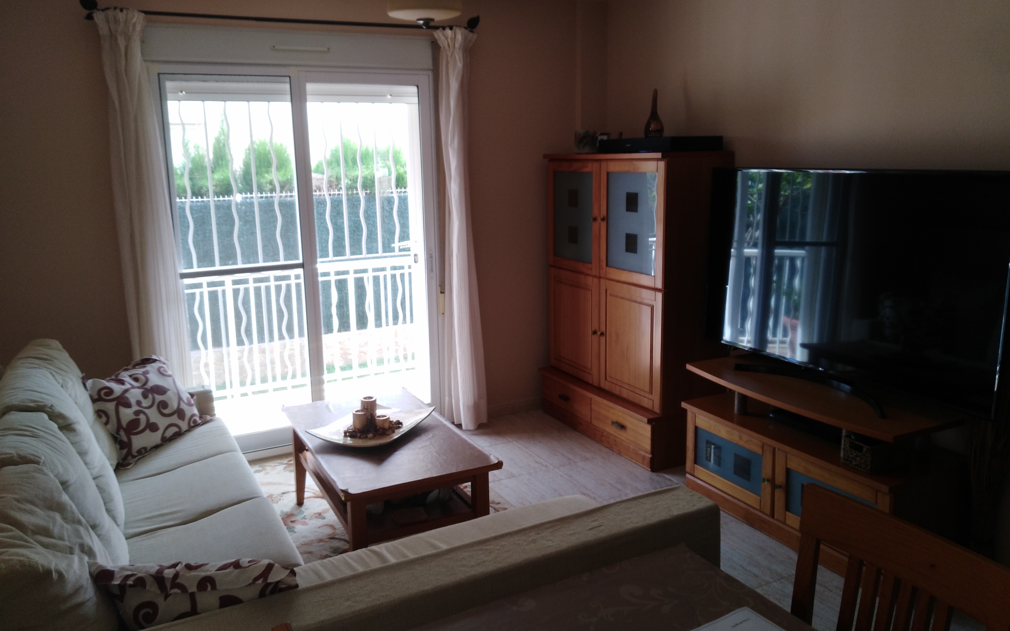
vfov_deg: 44.5
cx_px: 504
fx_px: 771
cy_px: 293
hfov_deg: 66.5
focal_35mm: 28
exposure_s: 1/31.1
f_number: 2.2
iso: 100
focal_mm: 3.83
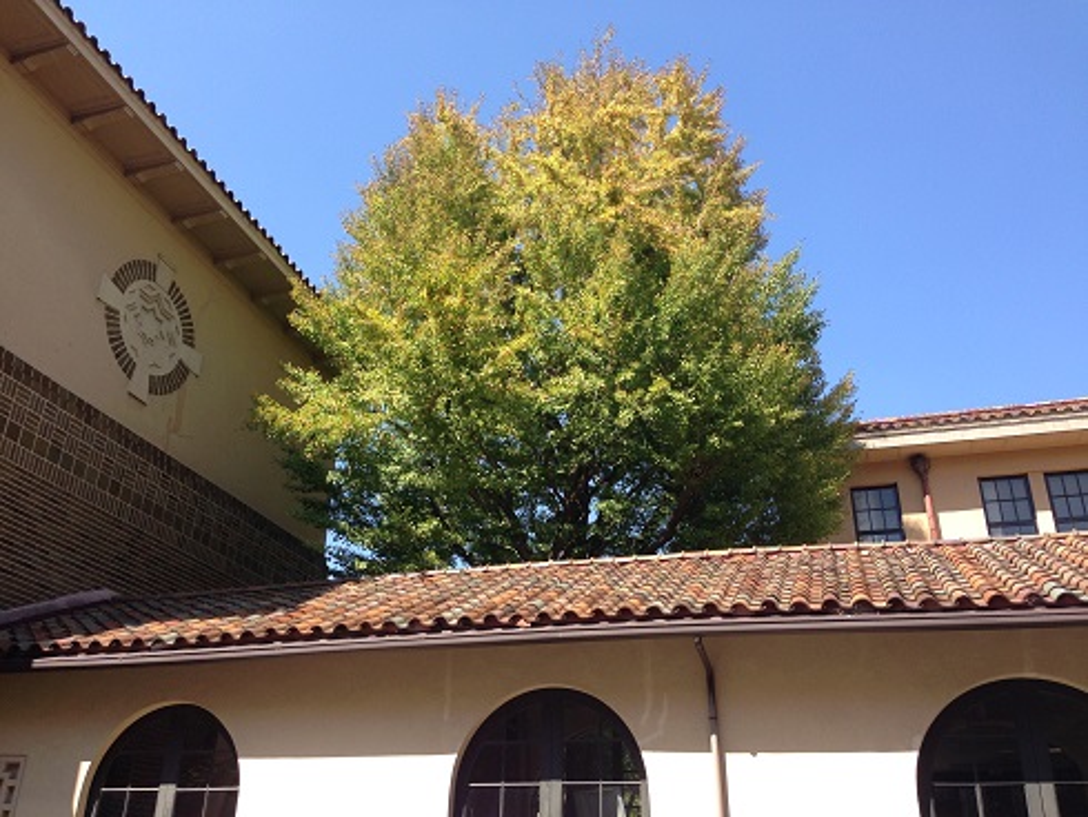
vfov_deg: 43.0
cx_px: 544
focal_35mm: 33
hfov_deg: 55.3
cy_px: 408
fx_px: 1038
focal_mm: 4.12
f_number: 2.4
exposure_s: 1/596
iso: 50
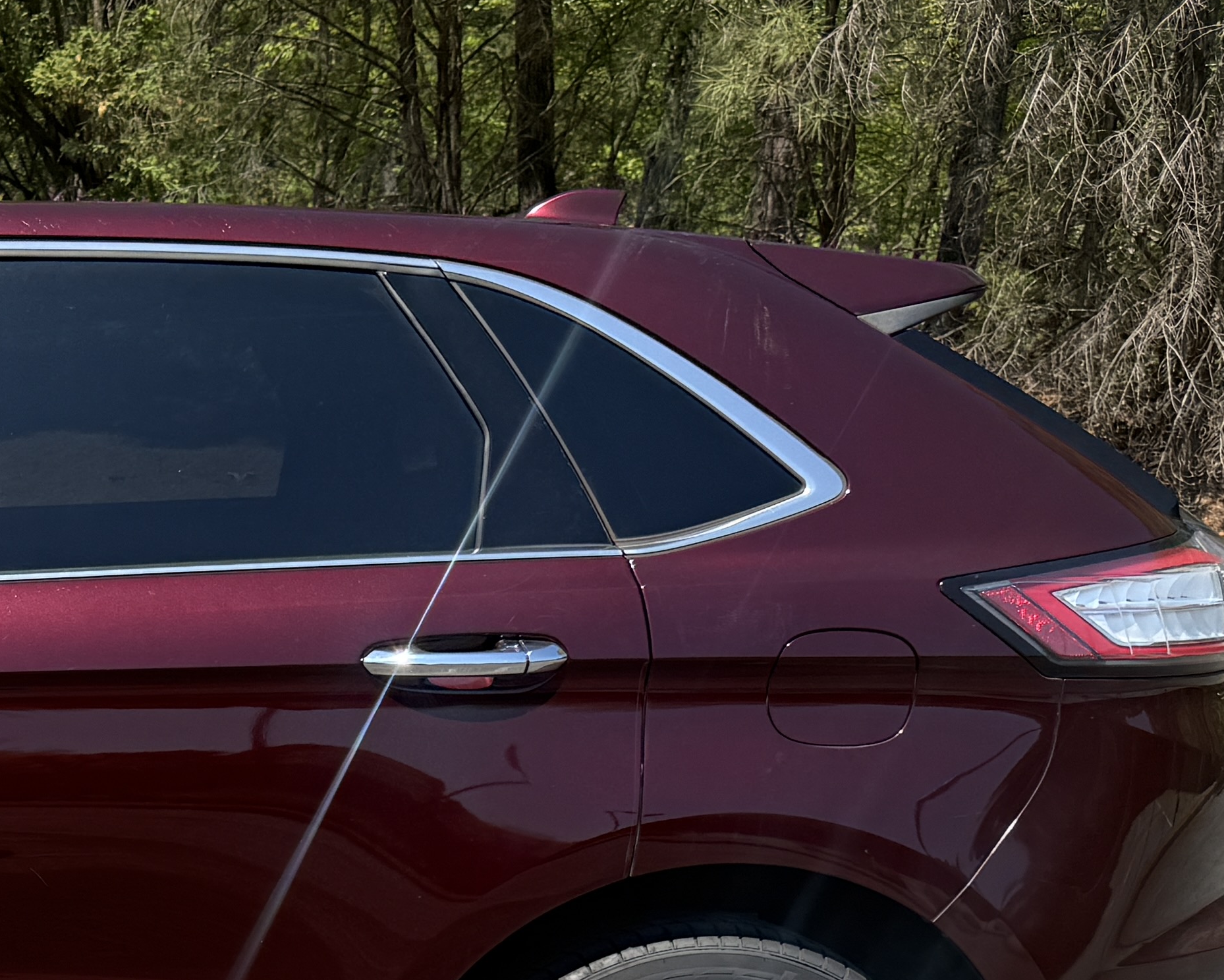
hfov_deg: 23.9
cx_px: -262
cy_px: 1172
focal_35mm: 72
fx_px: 2609
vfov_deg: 20.0
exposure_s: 1/2703
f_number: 1.78
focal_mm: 6.76
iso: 80
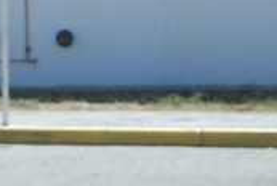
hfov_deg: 7.2
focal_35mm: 278
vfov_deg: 4.9
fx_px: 2143
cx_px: -256
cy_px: -38
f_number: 4.5
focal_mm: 40
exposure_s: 1/8000
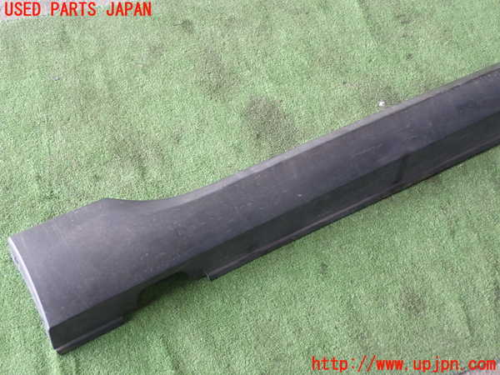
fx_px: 679
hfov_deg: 40.4
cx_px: 250
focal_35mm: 47
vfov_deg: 30.9
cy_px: 188
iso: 320
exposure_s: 1/50
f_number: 3.1
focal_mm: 8.4
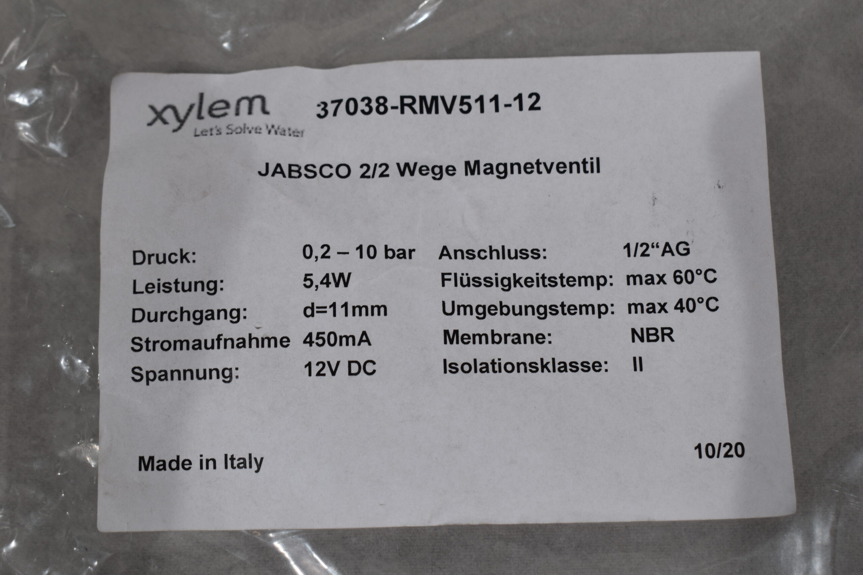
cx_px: 432
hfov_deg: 33.4
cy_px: 288
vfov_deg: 22.6
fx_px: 1438
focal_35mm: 60
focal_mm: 40
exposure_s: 1/60
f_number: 8
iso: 250
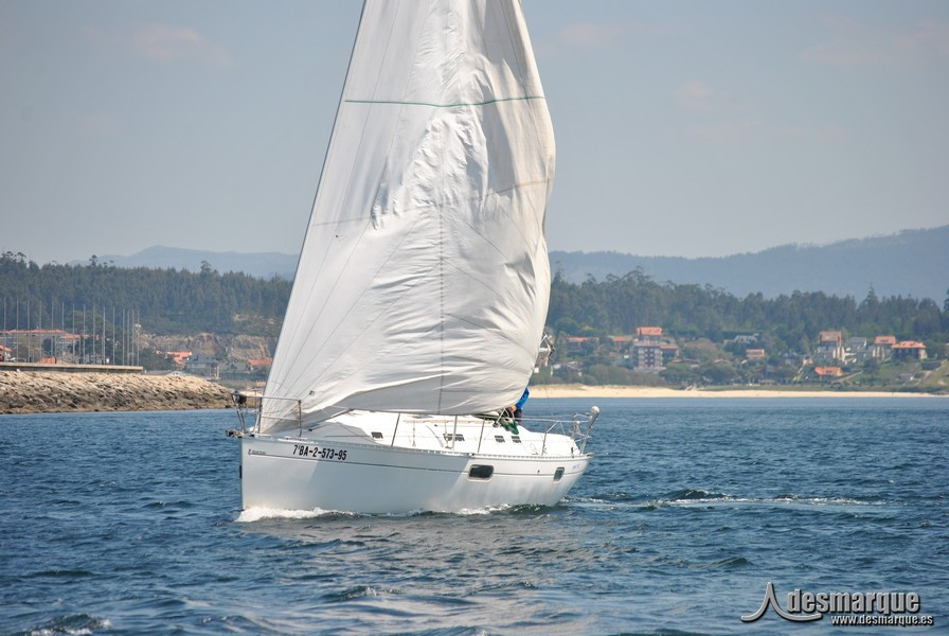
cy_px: 318
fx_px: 4949
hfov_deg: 11.0
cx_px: 474
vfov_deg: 7.3
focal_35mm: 188
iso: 100
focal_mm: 125
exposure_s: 1/500
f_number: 5.6
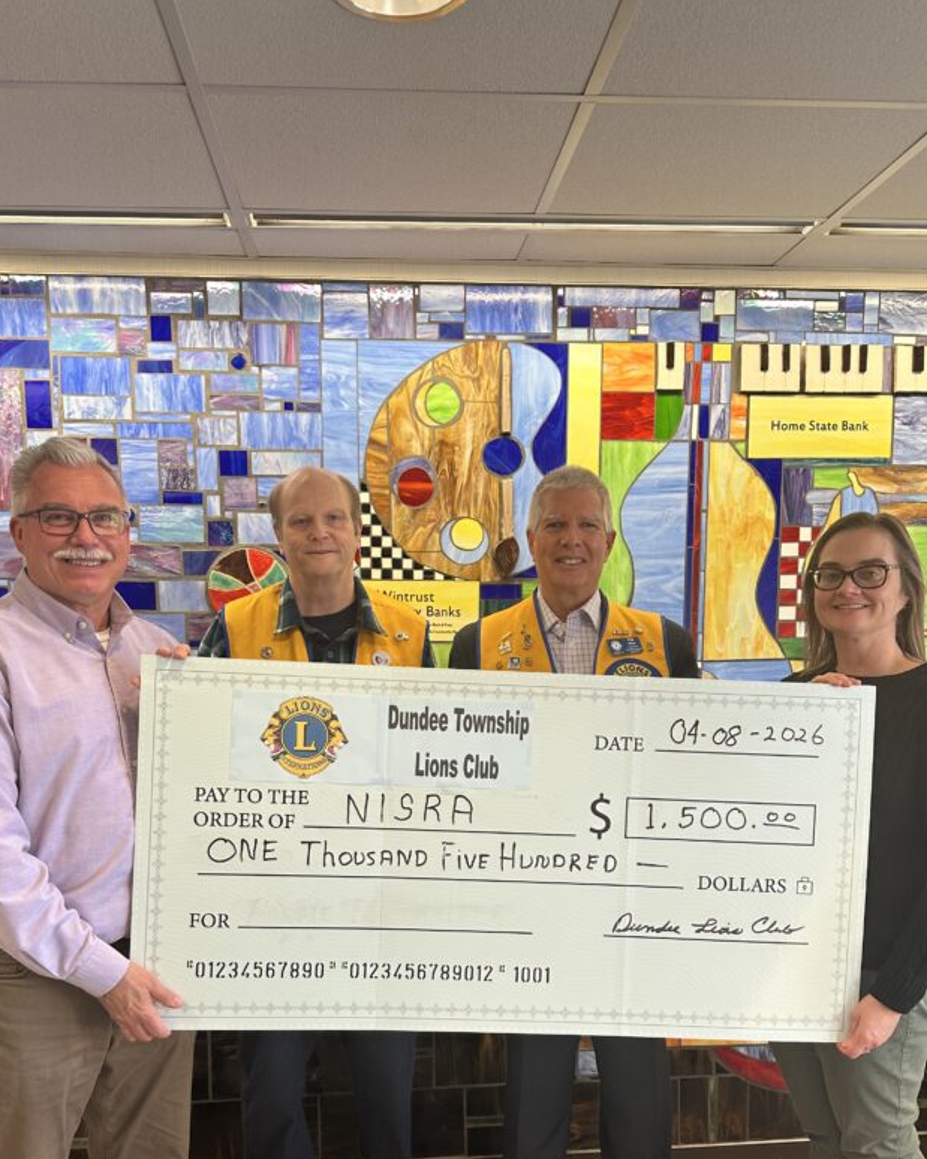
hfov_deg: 47.1
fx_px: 1063
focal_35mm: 31
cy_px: 741
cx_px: 448
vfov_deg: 56.3
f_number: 1.78
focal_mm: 6.86
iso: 125
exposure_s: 1/120
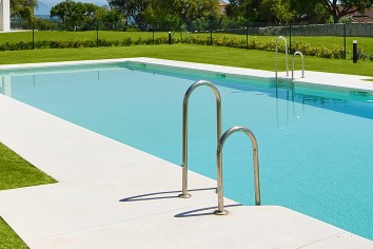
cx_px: 161
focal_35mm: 52
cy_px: 9
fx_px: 539
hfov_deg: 38.1
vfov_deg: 24.9
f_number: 14
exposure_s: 1/160
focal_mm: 16
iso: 100
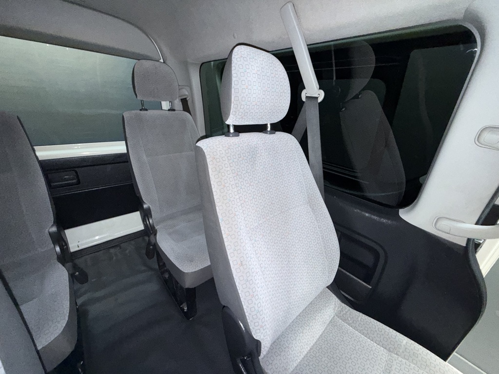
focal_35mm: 14
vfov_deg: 85.7
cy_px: 187
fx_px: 202
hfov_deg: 102.1
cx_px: 250
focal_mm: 2.22
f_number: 2.2
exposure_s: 1/34
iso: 160
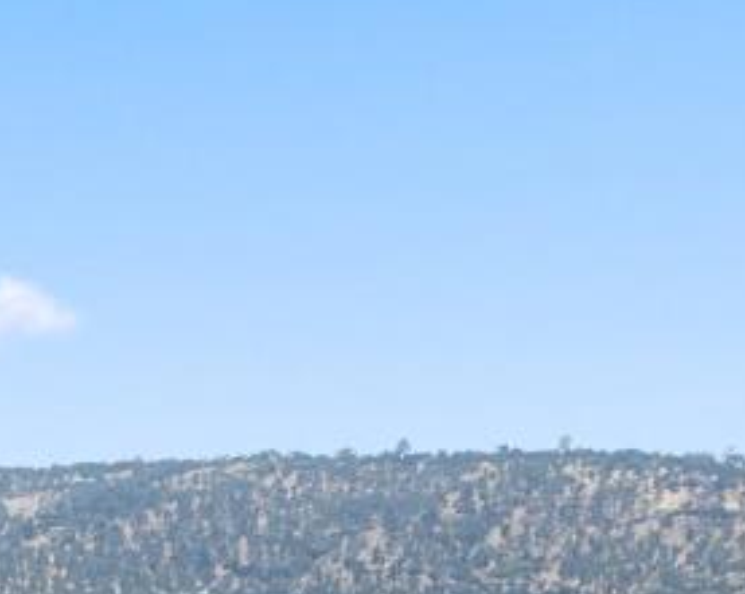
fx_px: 2797
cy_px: 1445
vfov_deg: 10.4
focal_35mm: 127
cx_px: -619
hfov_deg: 13.5
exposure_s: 1/3200
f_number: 1.7
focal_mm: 6.72
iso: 140
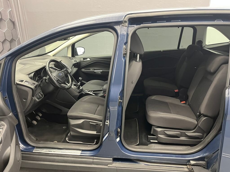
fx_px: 173
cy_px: 86
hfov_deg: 67.3
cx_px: 115
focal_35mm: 26
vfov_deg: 53.1
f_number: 1.6
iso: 640
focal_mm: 5.1
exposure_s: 1/25
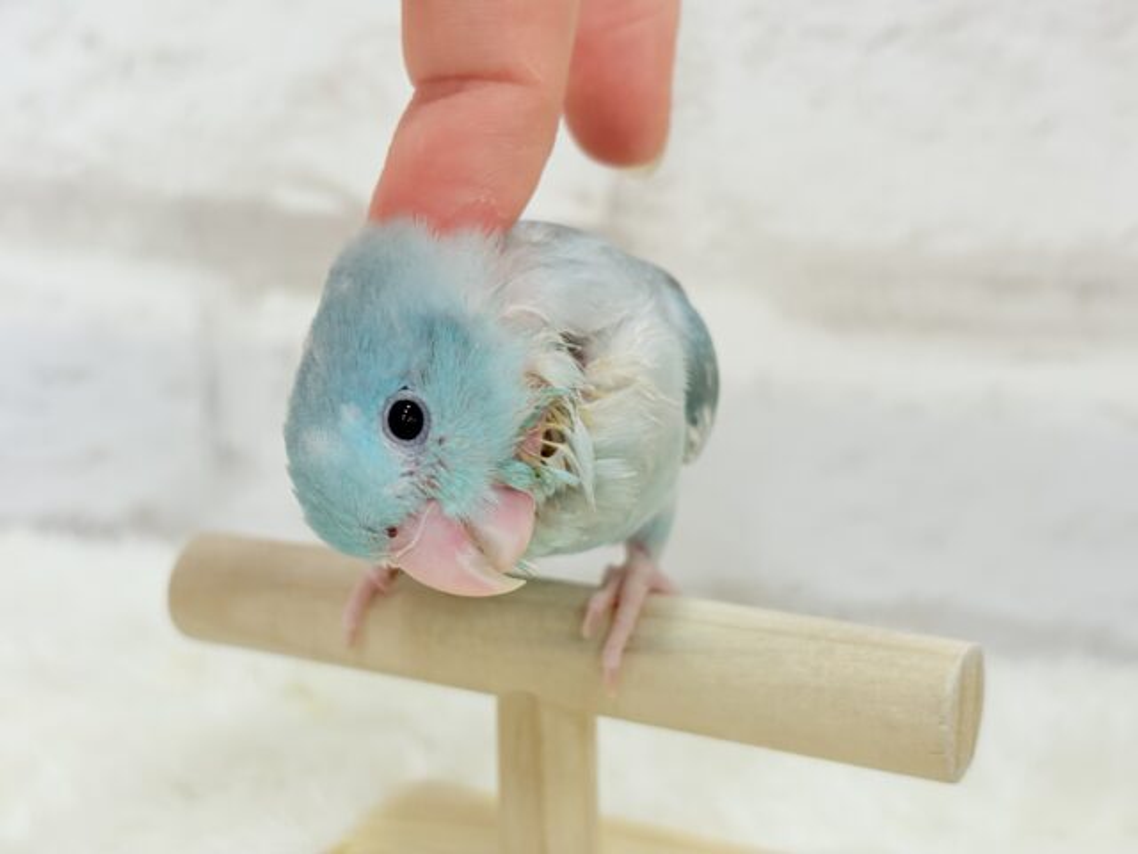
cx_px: 569
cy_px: 427
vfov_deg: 28.0
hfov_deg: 36.8
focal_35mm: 52
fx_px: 1709
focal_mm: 5.96
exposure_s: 1/100
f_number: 1.6
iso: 100
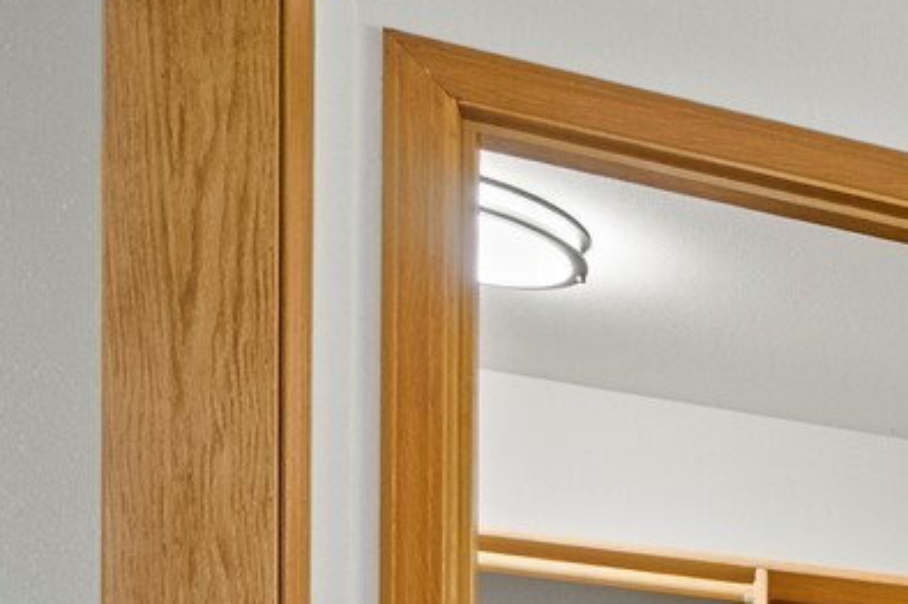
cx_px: 1893
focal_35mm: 69
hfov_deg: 17.9
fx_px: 1739
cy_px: 1087
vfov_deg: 16.5
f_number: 4.5
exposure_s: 1/10
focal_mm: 16
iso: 800
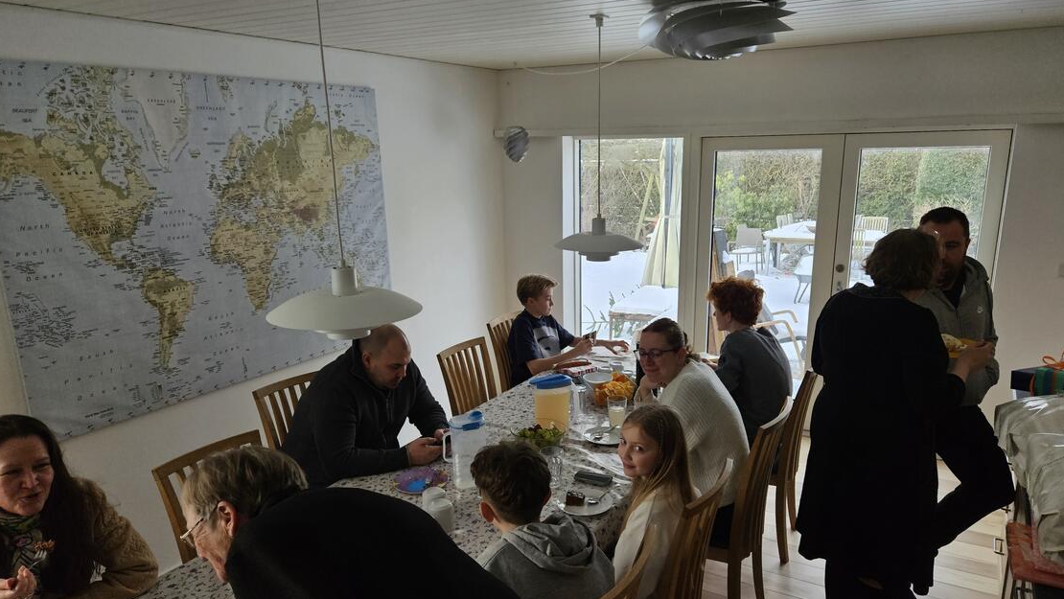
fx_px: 734
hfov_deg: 71.9
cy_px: 328
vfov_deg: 44.4
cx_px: 547
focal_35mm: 26
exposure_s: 1/180
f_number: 1.8
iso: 50
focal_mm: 5.4
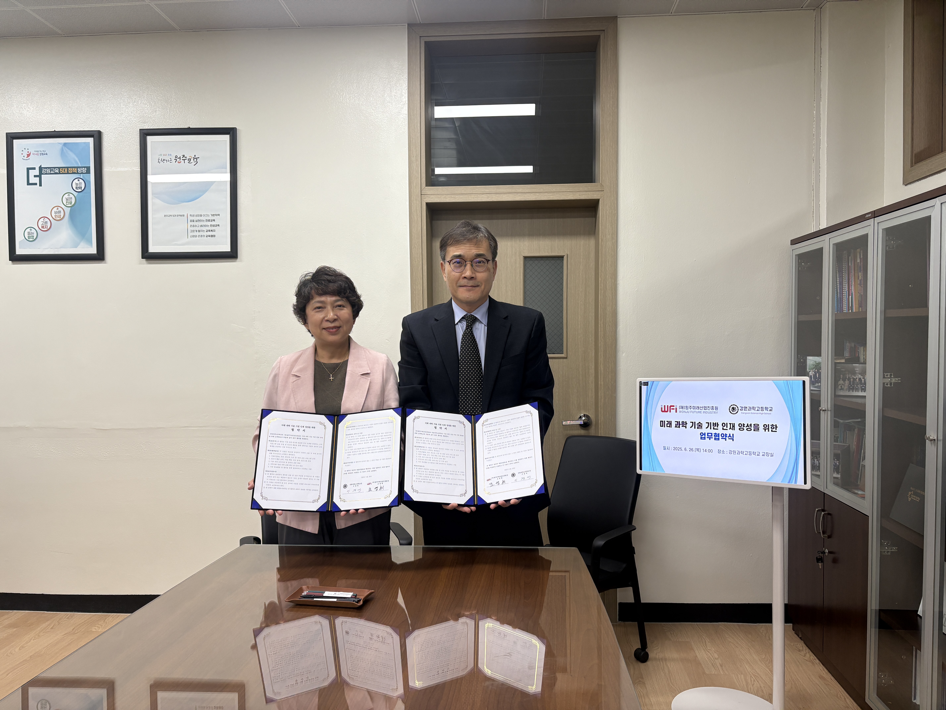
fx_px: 711
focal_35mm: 26
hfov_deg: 67.3
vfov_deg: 53.1
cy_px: 355
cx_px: 473
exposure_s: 1/120
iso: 100
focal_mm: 5.96
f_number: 1.6
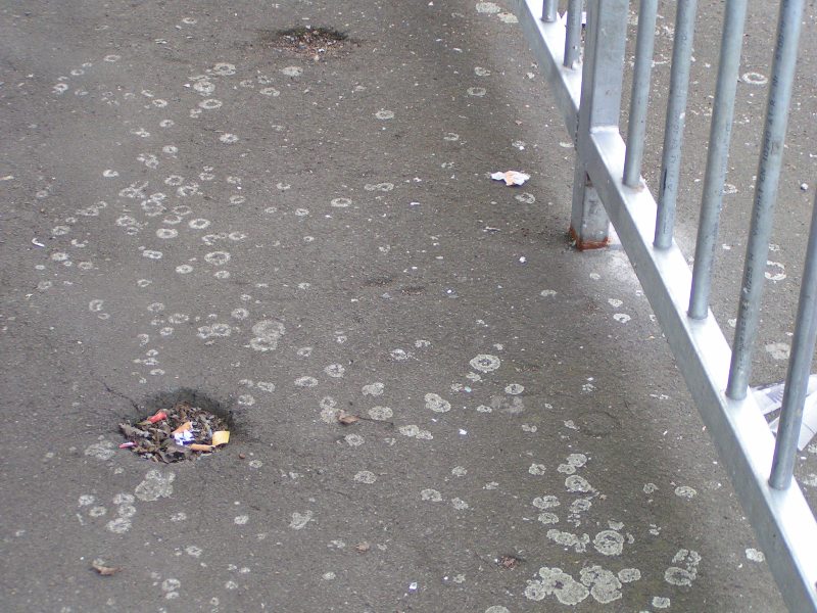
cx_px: 408
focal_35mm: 75
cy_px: 306
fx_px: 1770
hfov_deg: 26.0
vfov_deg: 19.6
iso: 125
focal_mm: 11.5
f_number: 3.2
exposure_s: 1/80
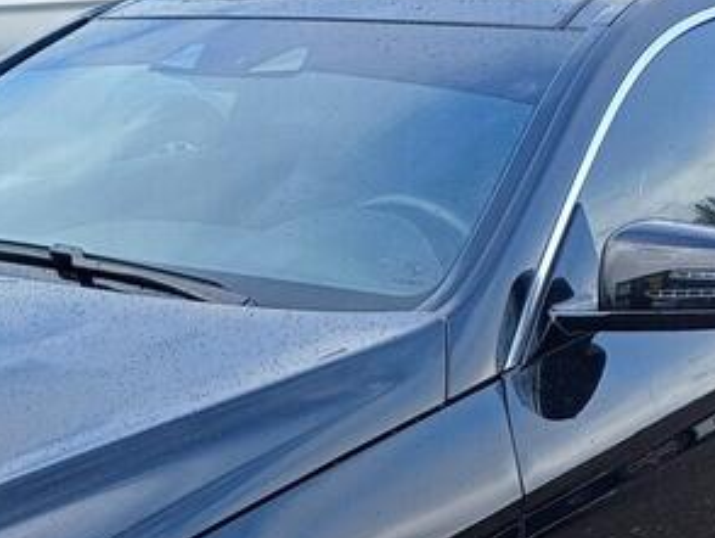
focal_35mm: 87
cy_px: 667
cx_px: 66
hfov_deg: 21.9
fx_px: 1798
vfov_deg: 16.2
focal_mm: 4.65
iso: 50
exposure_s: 1/201
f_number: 1.8
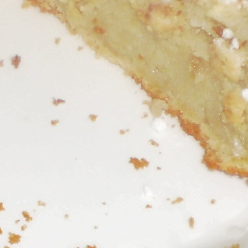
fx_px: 1297
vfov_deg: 10.9
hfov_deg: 10.8
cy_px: 51
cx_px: -34
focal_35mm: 160
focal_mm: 6.3
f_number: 3.1
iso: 125
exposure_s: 1/30
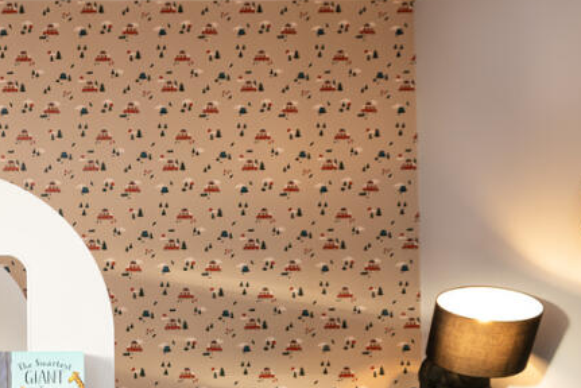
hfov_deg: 39.7
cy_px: 354
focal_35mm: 38
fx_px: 614
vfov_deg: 33.2
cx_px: -80
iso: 200
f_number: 7.1
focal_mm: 16
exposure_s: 1/10
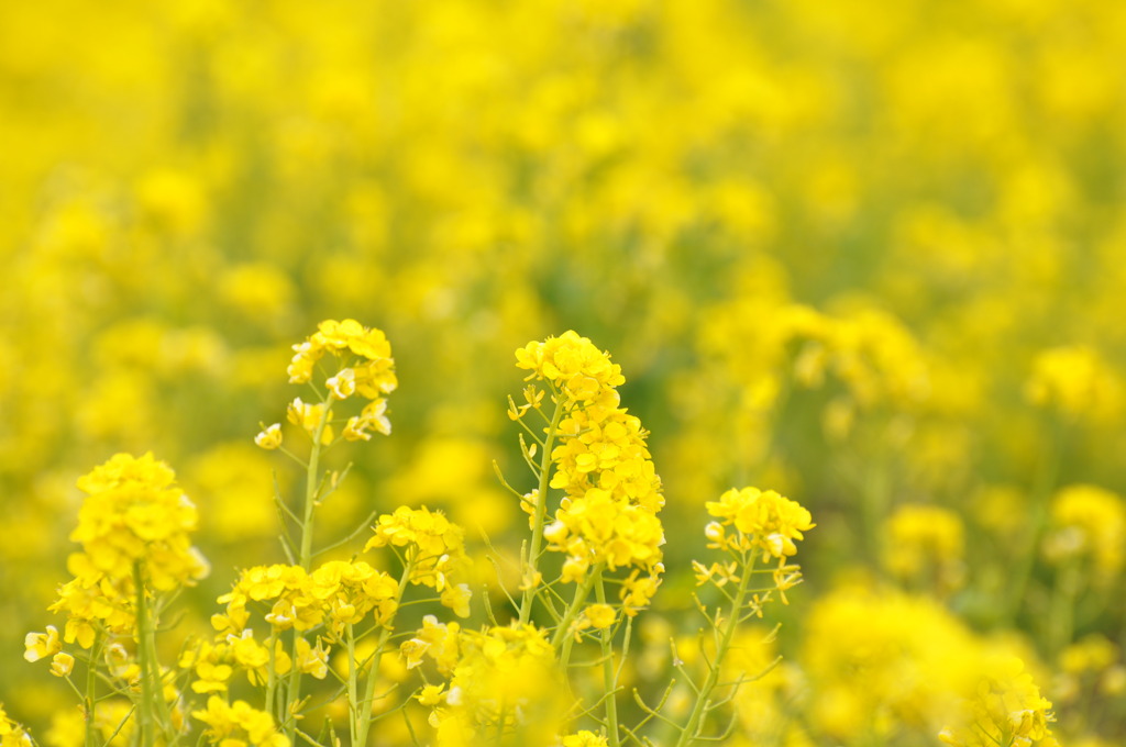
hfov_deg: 6.5
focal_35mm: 315
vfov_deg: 4.4
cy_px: 374
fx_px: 9840
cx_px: 563
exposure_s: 1/250
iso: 200
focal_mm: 210
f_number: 5.6
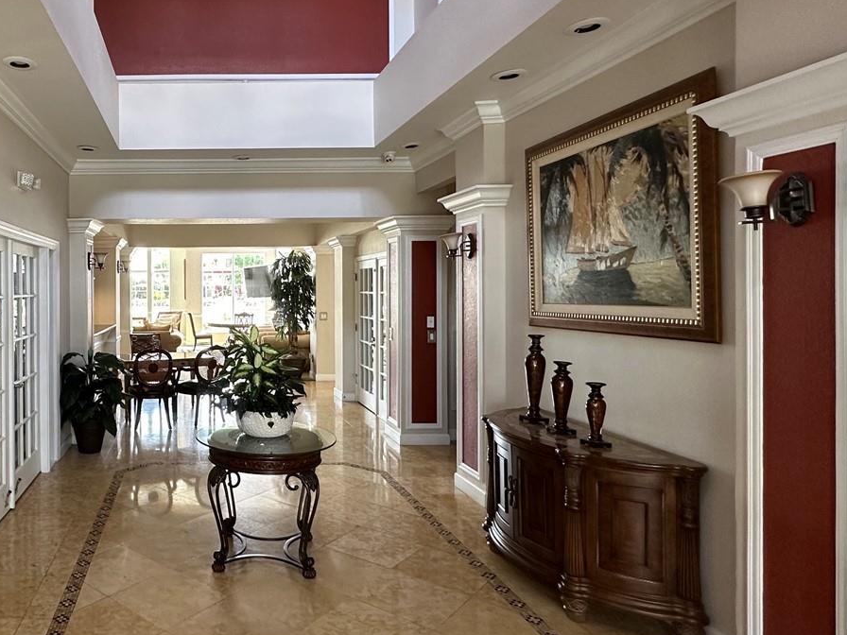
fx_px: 612
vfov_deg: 54.8
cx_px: 184
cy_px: 289
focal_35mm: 25
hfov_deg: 64.1
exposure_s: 1/99
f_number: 2.2
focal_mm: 2.22
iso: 320
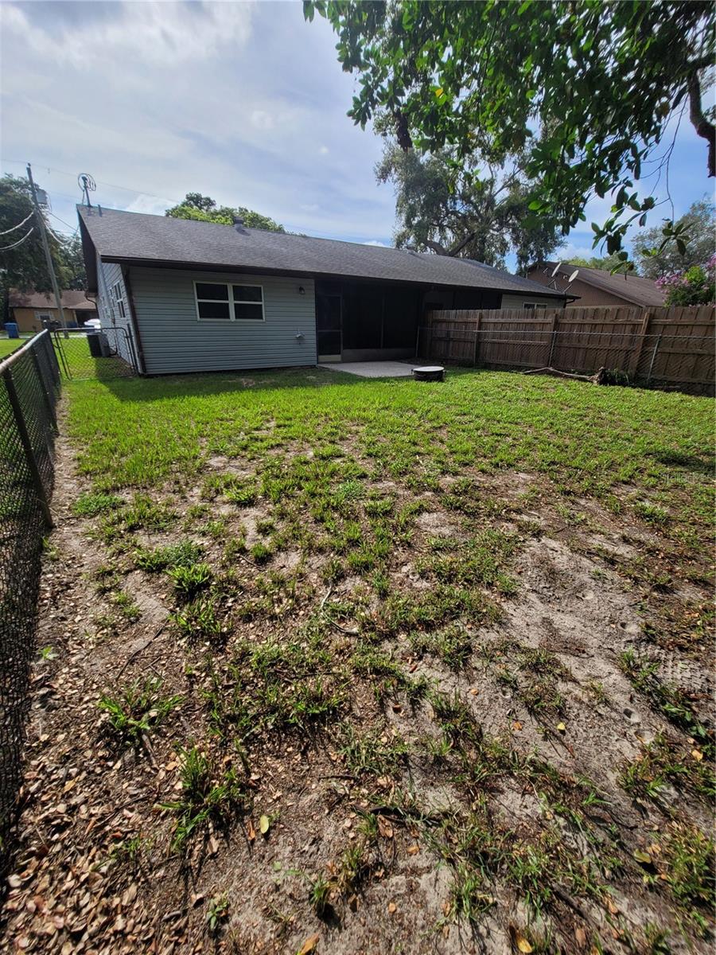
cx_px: 358
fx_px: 359
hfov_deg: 89.9
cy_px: 478
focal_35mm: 13
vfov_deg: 106.2
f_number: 2.2
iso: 64
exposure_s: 1/2378
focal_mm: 2.2
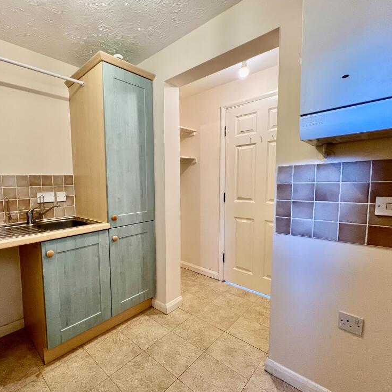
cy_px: 203
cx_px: 140
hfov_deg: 85.2
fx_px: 205
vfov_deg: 87.4
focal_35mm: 16
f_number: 1.8
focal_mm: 1.57
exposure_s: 1/50
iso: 200
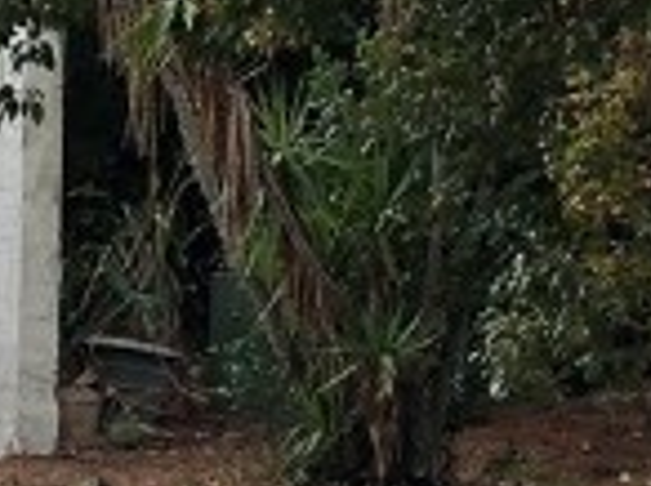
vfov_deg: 7.4
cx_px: -785
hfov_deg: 9.2
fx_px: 3699
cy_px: 620
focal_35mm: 197
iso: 20
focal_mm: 3.99
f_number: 1.8
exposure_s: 1/1000
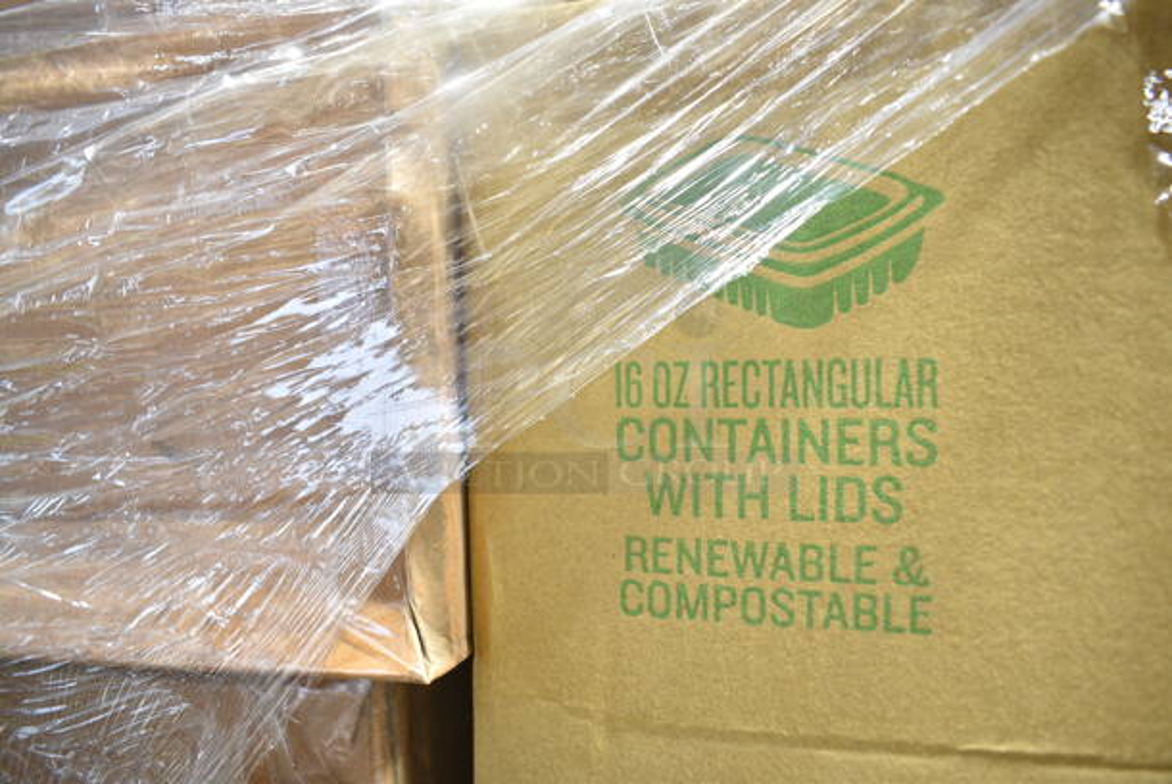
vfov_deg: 48.0
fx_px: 880
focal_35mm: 27
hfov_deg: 67.3
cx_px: 586
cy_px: 392
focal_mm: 18
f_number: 3.5
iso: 400
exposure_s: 1/30
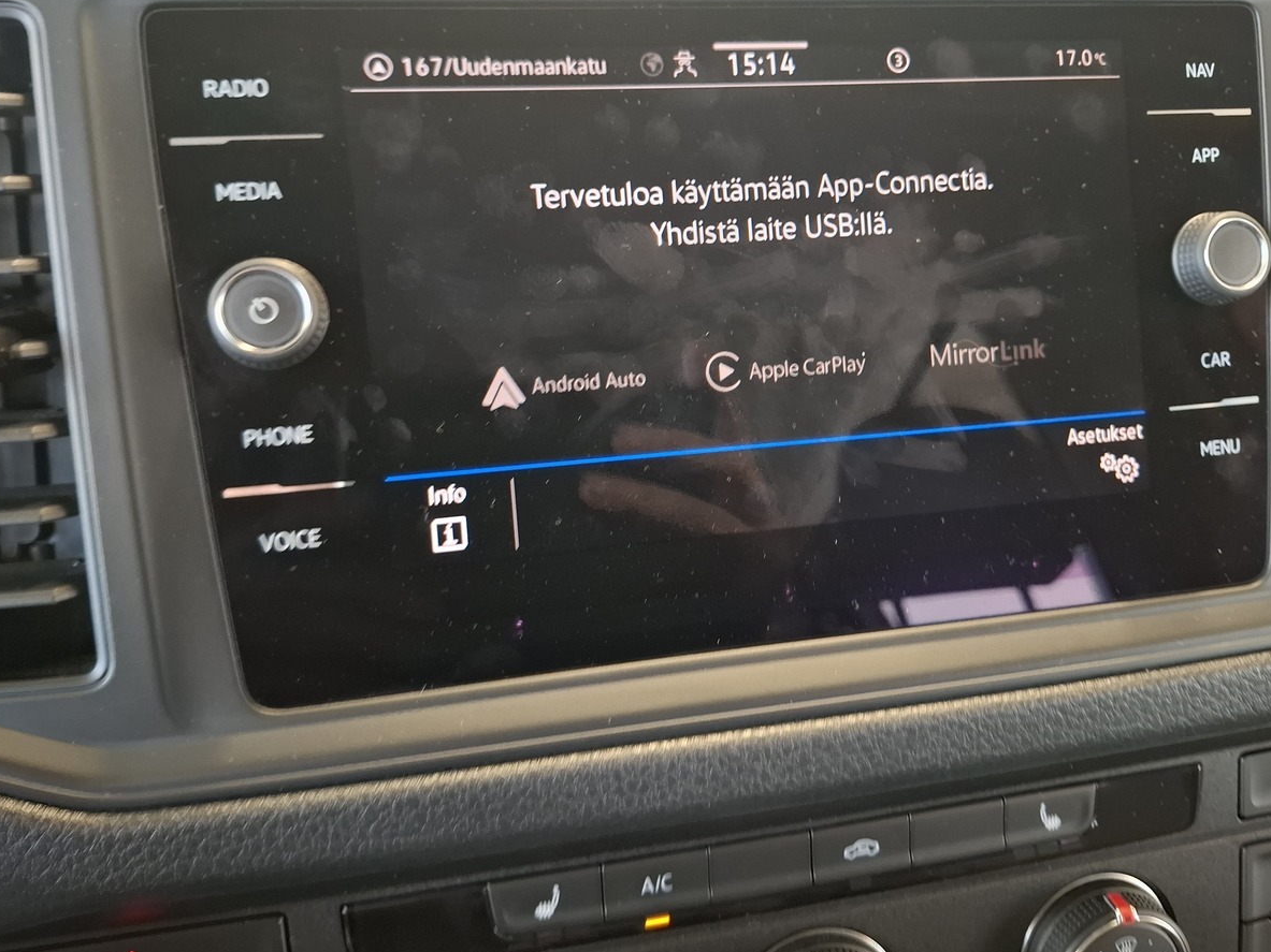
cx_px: 659
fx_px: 1028
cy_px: 414
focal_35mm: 28
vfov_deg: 49.6
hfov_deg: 63.4
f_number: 1.8
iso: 500
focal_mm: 5.54
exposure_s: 1/25
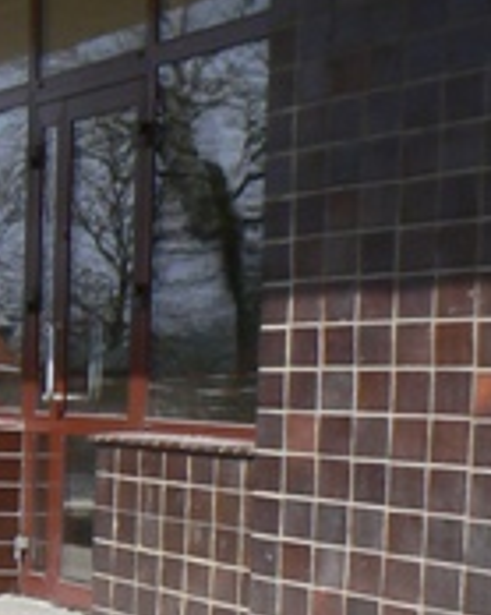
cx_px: -675
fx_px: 2945
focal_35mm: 162
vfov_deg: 11.5
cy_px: 859
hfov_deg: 8.7
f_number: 6.3
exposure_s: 1/400
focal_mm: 6
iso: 80
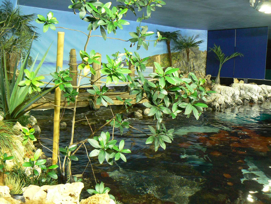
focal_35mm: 36
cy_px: 102
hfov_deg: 51.4
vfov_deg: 39.7
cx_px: 136
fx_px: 282
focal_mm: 6
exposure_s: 1/30
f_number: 2.8
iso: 125
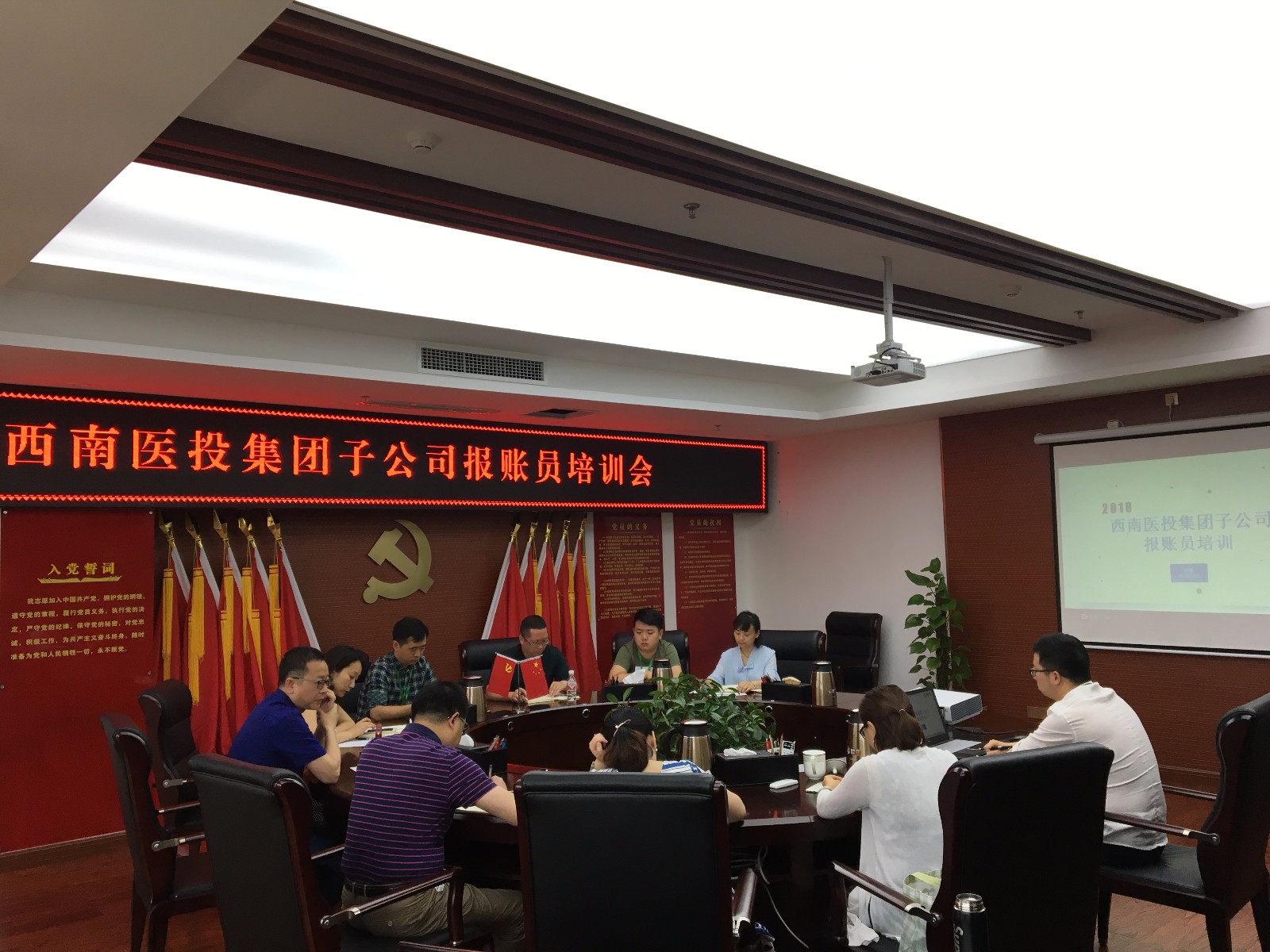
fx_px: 1064
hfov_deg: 61.7
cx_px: 635
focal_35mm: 29
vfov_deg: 48.2
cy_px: 476
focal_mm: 4.15
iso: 25
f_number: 2.2
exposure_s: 1/33
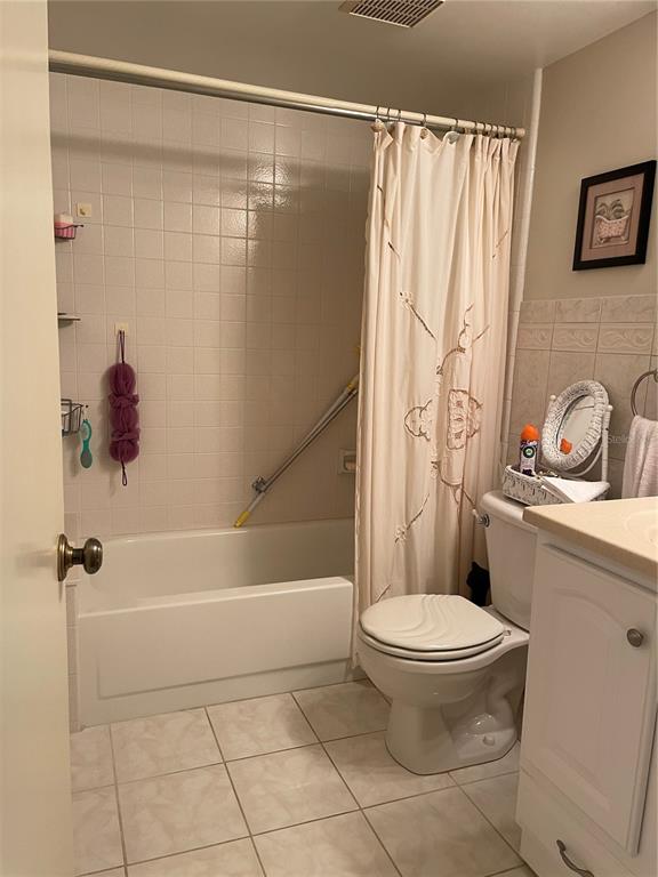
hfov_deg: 53.1
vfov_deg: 67.3
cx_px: 329
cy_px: 438
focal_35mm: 26
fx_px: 659
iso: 100
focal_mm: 4.2
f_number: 1.6
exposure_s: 1/60
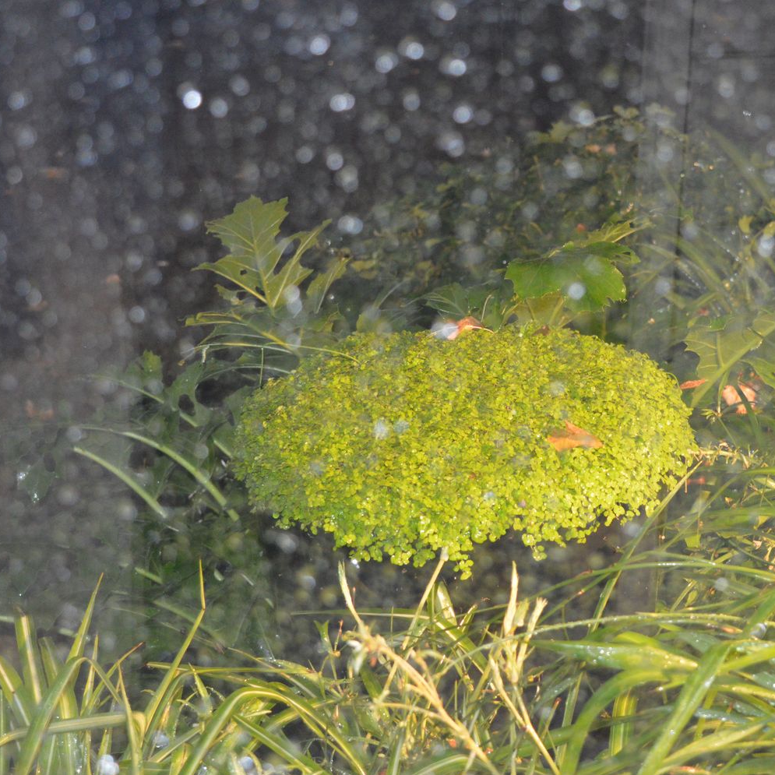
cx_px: 518
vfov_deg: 20.0
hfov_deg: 20.0
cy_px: 389
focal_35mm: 87
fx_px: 2195
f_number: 5
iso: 2500
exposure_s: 1/60
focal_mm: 45
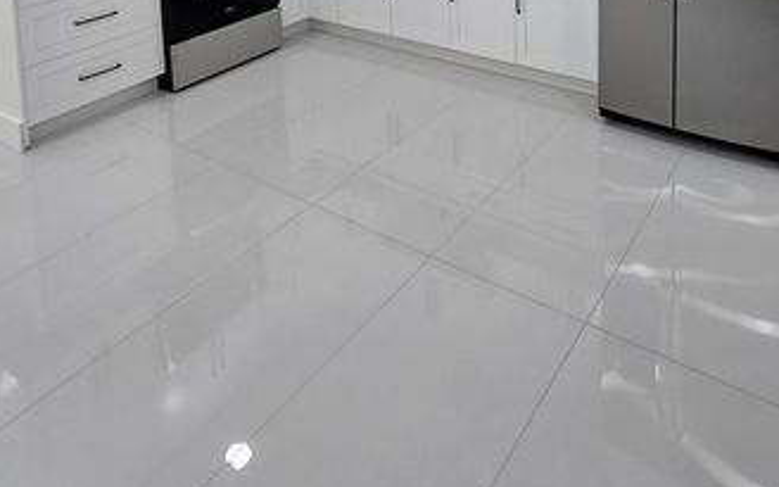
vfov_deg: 32.7
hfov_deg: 65.2
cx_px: 499
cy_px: -153
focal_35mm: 28
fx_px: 594
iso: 80
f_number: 2.2
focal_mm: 2.2
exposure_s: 1/60
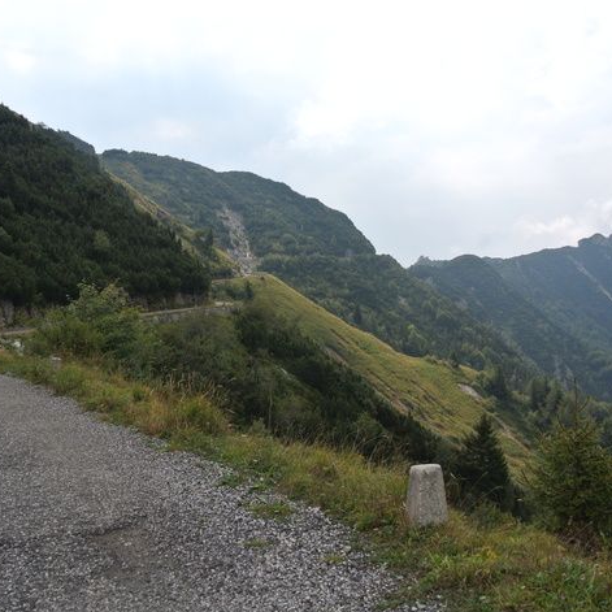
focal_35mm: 38
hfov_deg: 43.8
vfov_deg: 43.9
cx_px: 288
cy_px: 311
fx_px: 760
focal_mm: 11
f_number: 5.6
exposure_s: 1/500
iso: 100
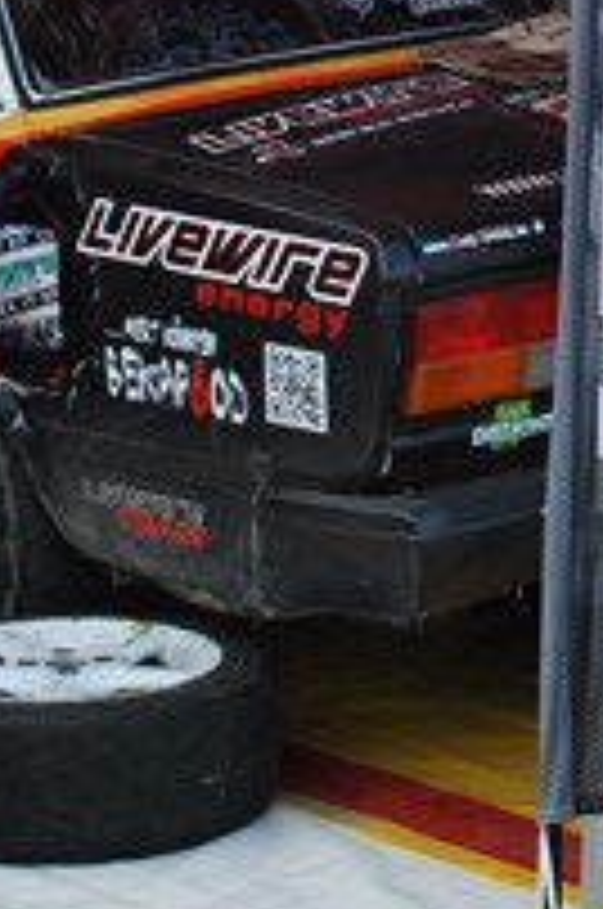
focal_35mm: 143
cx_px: 752
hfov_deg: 9.4
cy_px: -14
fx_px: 3605
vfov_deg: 14.1
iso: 100
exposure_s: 1/125
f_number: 5.6
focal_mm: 24
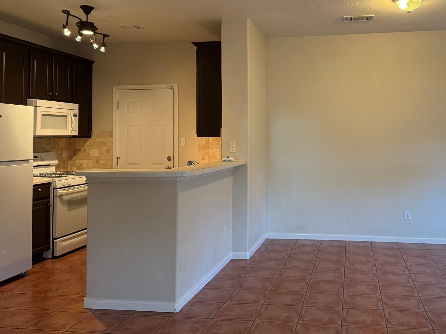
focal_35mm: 33
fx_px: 425
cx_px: 298
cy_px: 125
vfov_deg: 42.6
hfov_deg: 54.2
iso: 320
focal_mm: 6.76
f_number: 1.78
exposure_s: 1/120
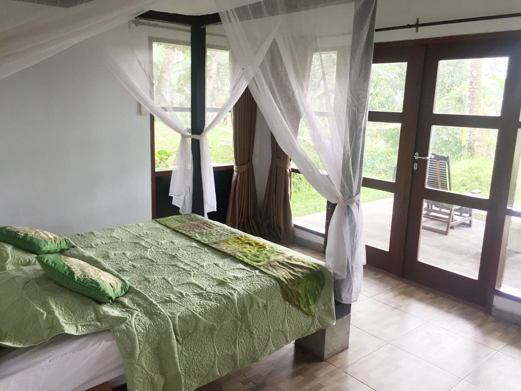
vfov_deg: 48.2
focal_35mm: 29
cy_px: 196
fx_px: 436
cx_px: 260
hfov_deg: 61.7
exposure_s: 1/33
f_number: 2.2
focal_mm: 4.15
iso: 200
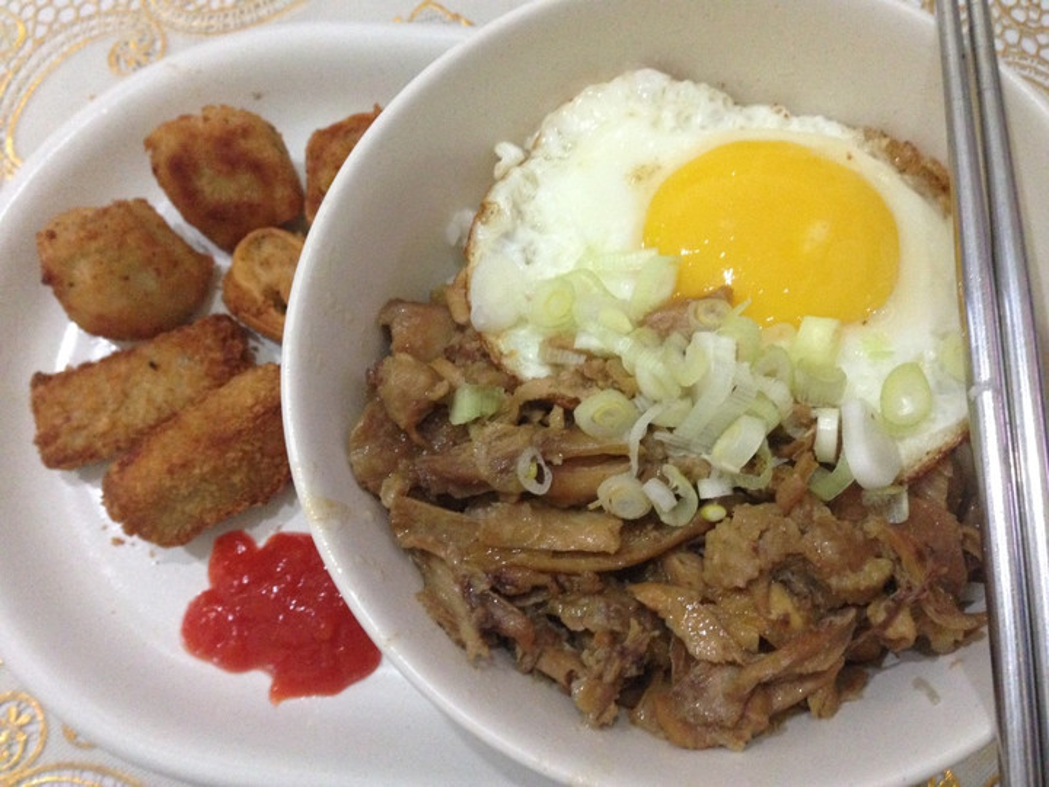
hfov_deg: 55.4
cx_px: 524
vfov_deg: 42.9
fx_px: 1000
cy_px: 394
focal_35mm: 33
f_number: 2.4
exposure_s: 1/15
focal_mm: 4.12
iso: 500
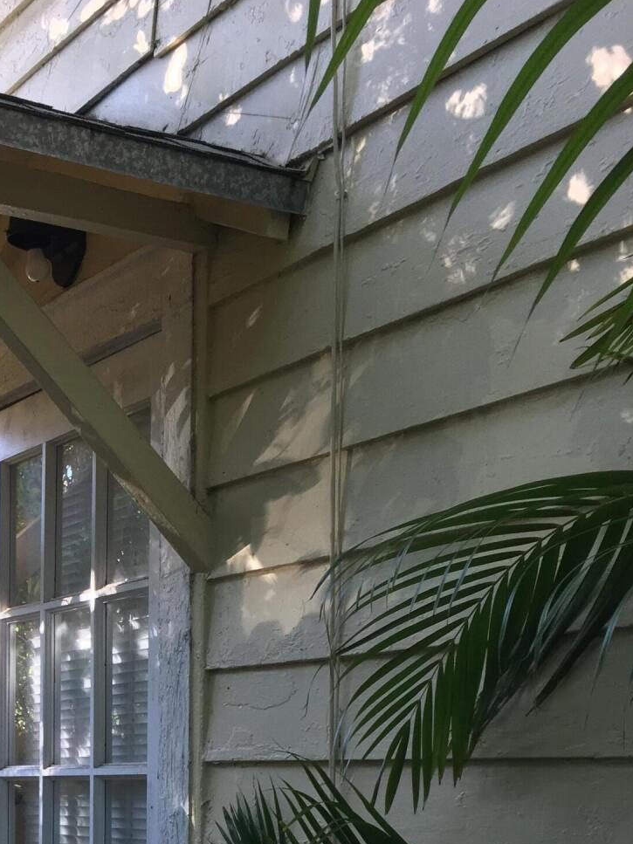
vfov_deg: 30.3
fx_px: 1463
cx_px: -17
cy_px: 814
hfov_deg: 23.3
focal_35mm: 60
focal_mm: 4.15
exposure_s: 1/120
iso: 40
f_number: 2.2
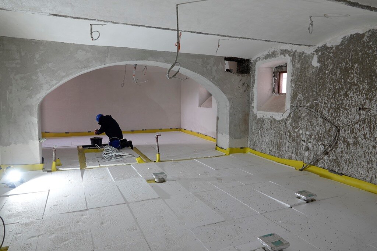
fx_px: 251
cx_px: 188
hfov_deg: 73.7
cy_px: 126
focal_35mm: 24
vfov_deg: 53.1
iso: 160
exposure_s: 1/30
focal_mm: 8.8
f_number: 2.4
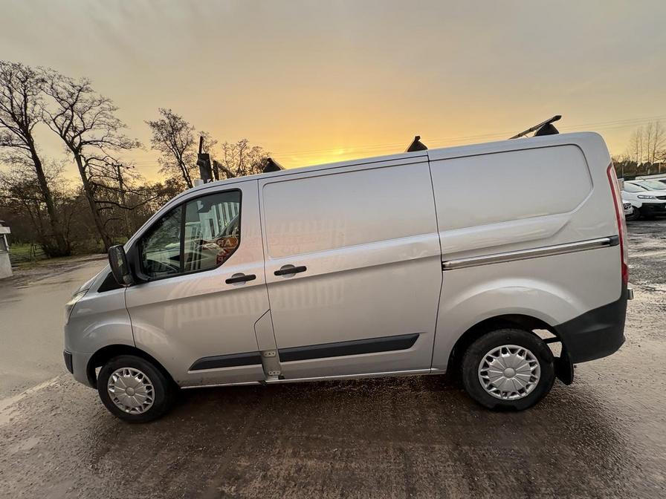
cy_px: 250
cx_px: 333
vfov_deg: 85.7
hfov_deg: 102.1
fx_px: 269
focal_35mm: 14
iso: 50
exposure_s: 1/99
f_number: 2.2
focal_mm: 2.22
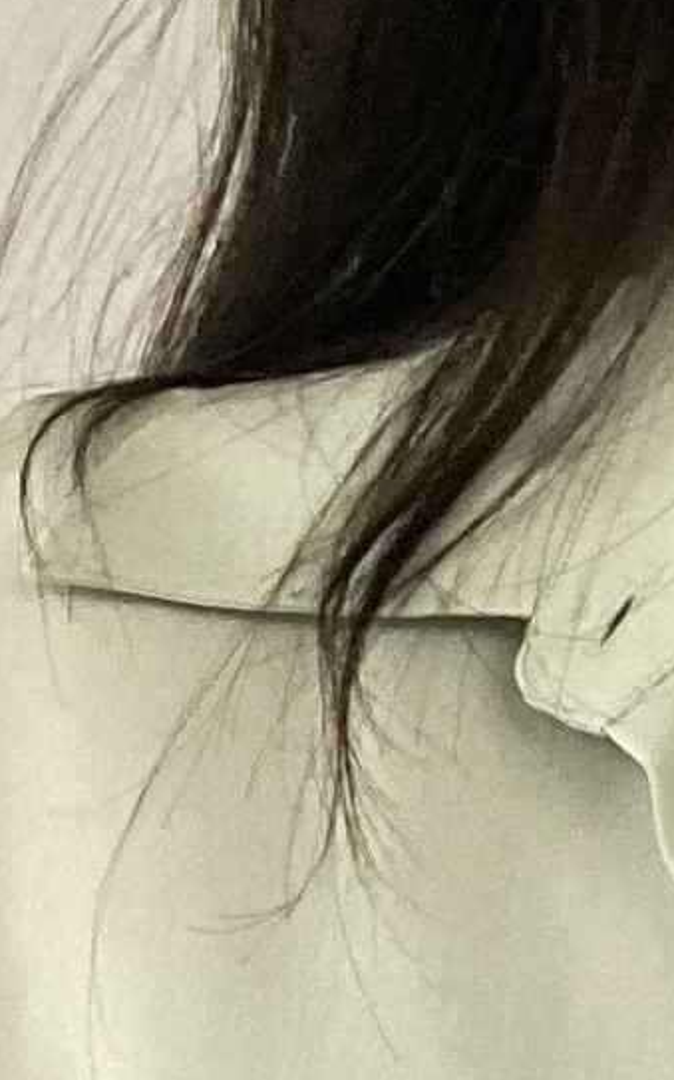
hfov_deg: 7.0
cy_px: 2739
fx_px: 5324
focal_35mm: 181
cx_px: 1280
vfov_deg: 9.9
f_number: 2.2
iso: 64
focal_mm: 2.71
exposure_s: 1/122
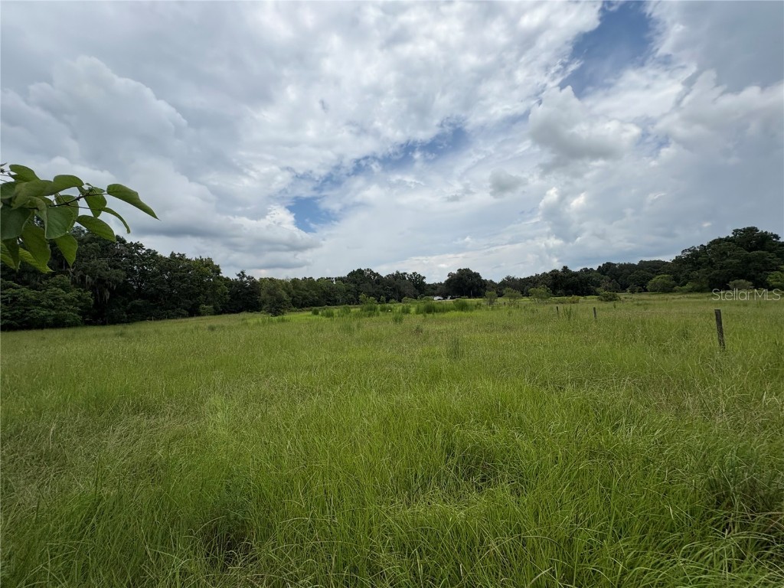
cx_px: 392
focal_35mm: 14
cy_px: 294
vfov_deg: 85.7
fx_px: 317
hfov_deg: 102.1
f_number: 2.2
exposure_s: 1/3717
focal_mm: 2.22
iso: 50
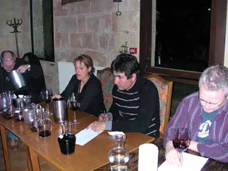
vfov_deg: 38.7
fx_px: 244
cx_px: 114
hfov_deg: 50.1
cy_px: 86
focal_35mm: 37
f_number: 2.7
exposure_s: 1/60
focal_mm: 5.6
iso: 400
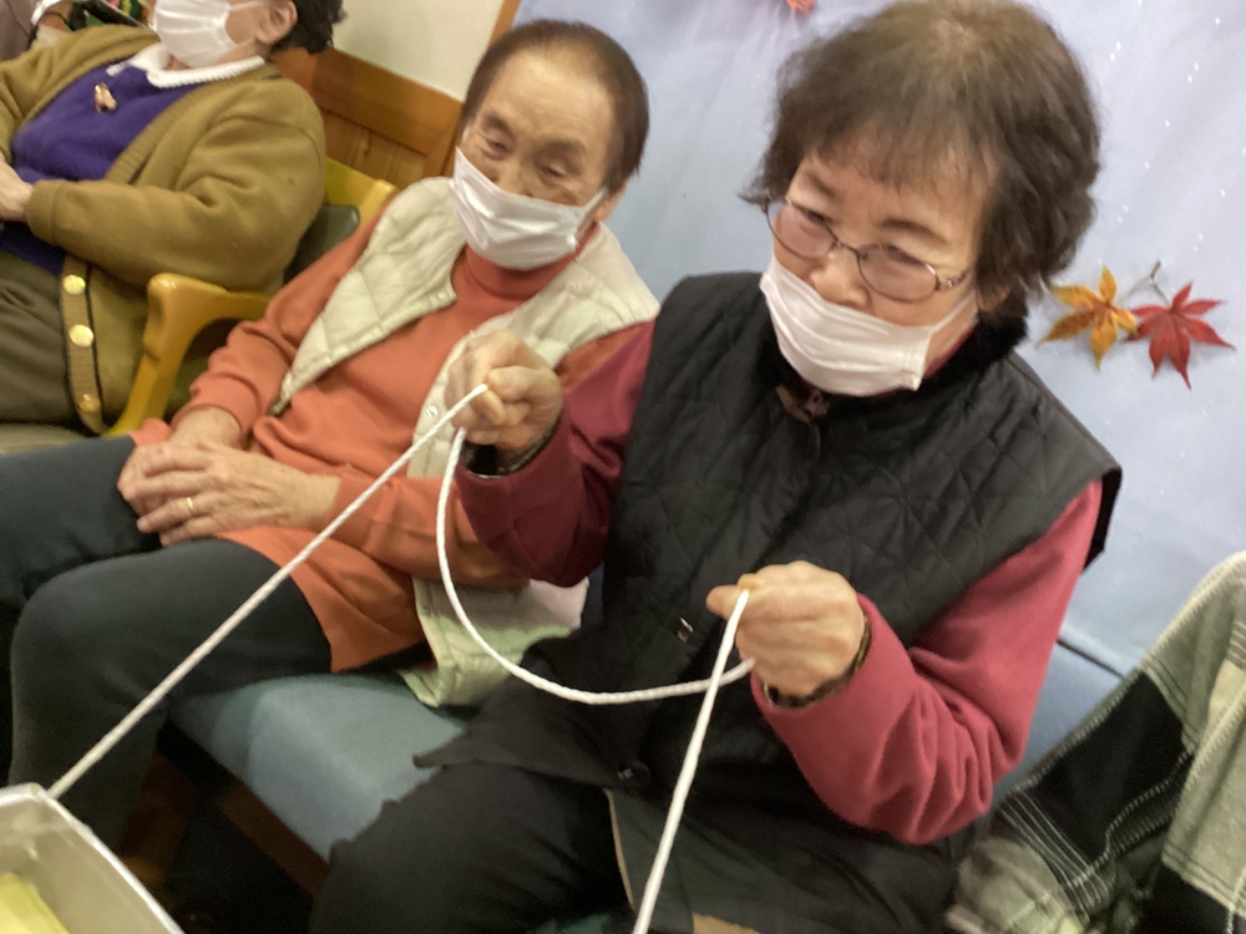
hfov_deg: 58.4
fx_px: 1116
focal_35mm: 31
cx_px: 623
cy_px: 467
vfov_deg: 45.4
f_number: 2.4
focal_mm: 3.3
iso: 320
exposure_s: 1/30
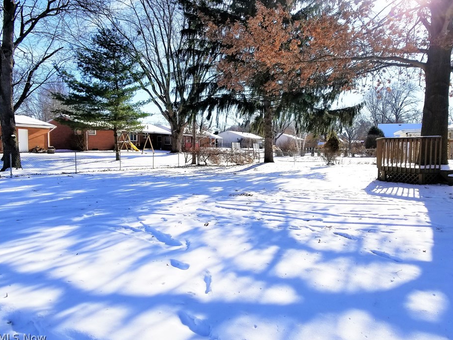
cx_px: 247
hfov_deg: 61.5
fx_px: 380
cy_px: 156
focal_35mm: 29
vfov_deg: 48.2
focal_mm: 4.25
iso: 50
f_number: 1.7
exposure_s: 1/2984
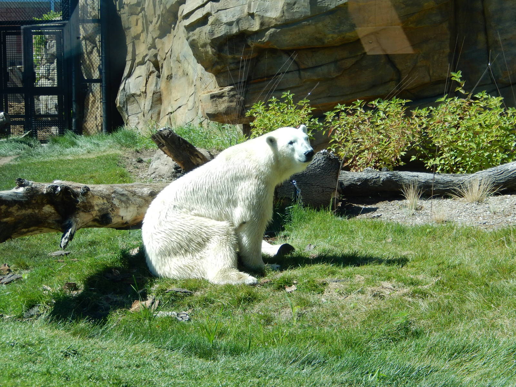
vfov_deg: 14.1
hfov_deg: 18.7
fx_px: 1565
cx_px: 258
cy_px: 194
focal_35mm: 105
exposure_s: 1/320
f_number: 5.3
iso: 125
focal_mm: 18.9
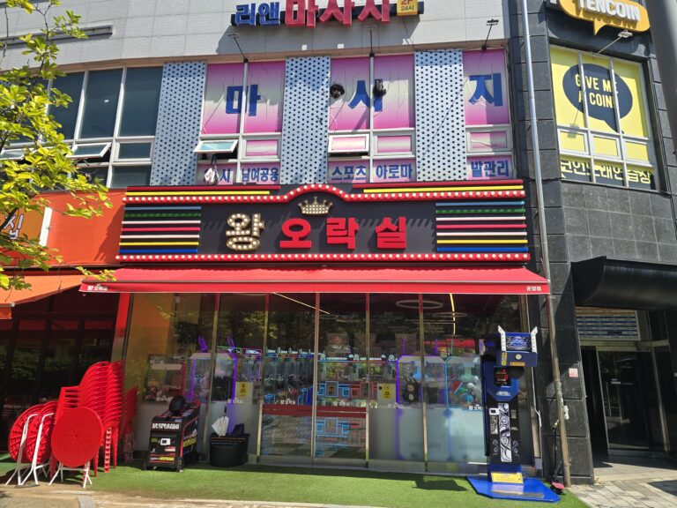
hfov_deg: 73.9
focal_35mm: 23
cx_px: 338
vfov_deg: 58.9
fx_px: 450
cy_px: 254
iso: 12
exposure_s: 1/538
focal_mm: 6.3
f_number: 1.7
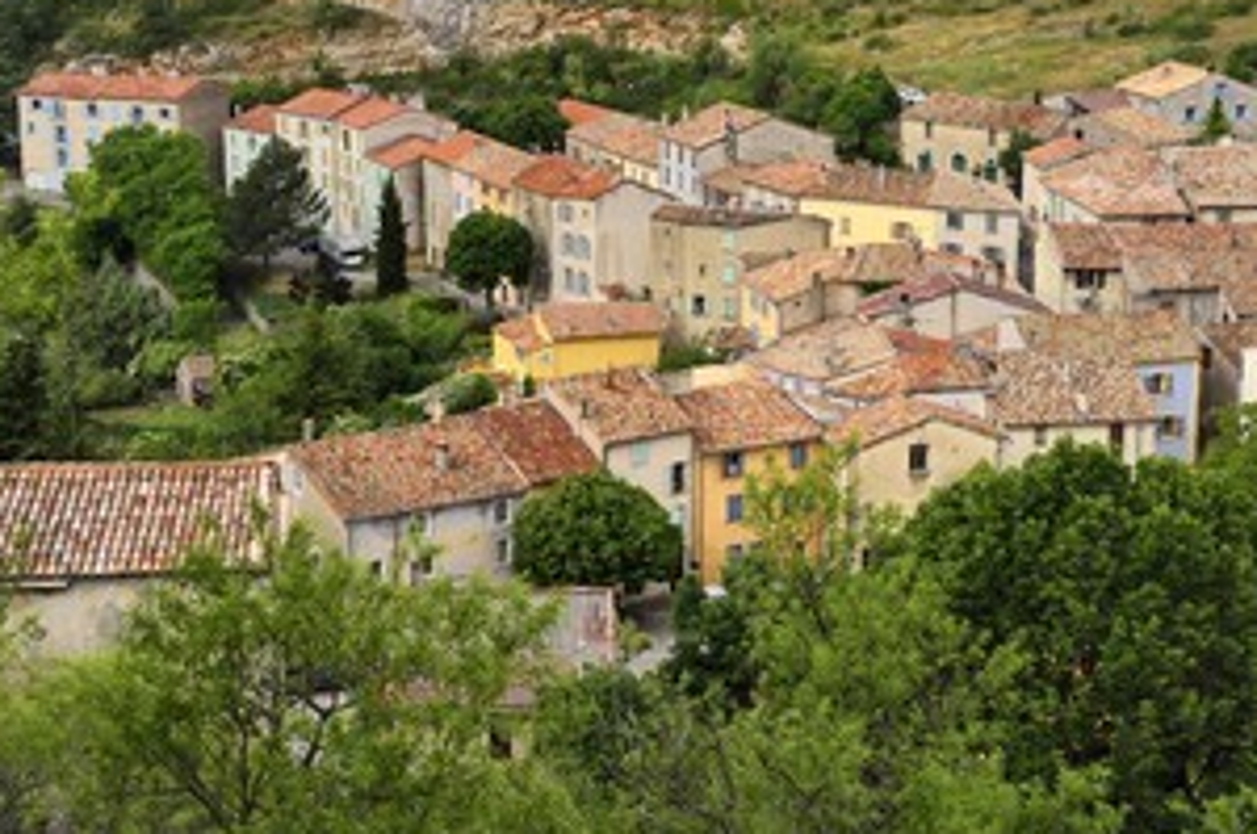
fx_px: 2545
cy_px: 323
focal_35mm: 73
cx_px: 668
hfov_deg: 27.7
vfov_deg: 18.6
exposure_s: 1/800
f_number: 9
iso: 640
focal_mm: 52
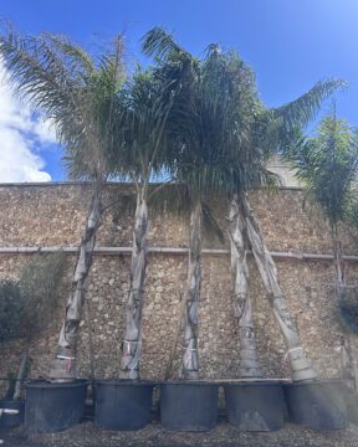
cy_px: 210
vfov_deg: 66.0
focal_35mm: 26
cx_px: 179
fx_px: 344
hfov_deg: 54.9
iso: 80
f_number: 1.78
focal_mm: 6.86
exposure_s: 1/2525
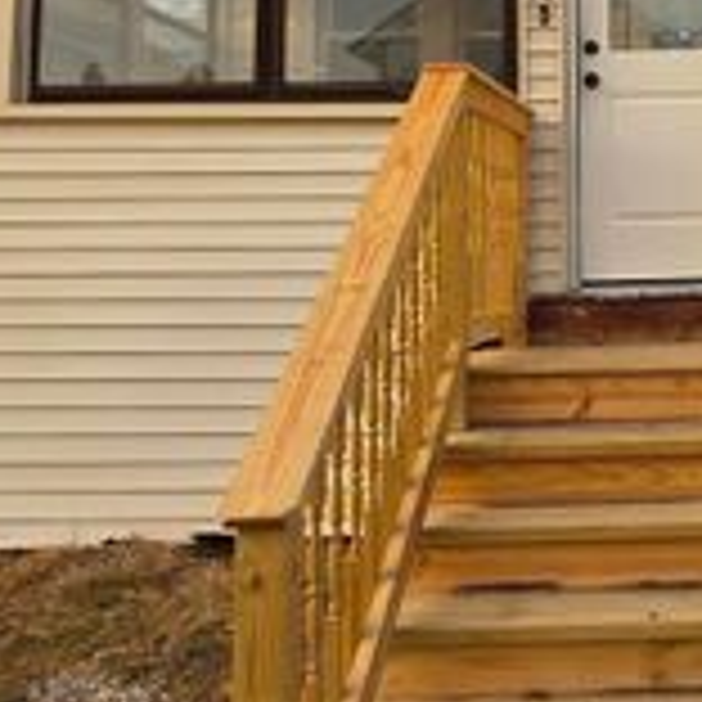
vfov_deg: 33.5
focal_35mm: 49
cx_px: 720
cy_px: 124
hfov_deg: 31.7
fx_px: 1124
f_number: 1.9
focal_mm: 2.2
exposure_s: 1/120
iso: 32
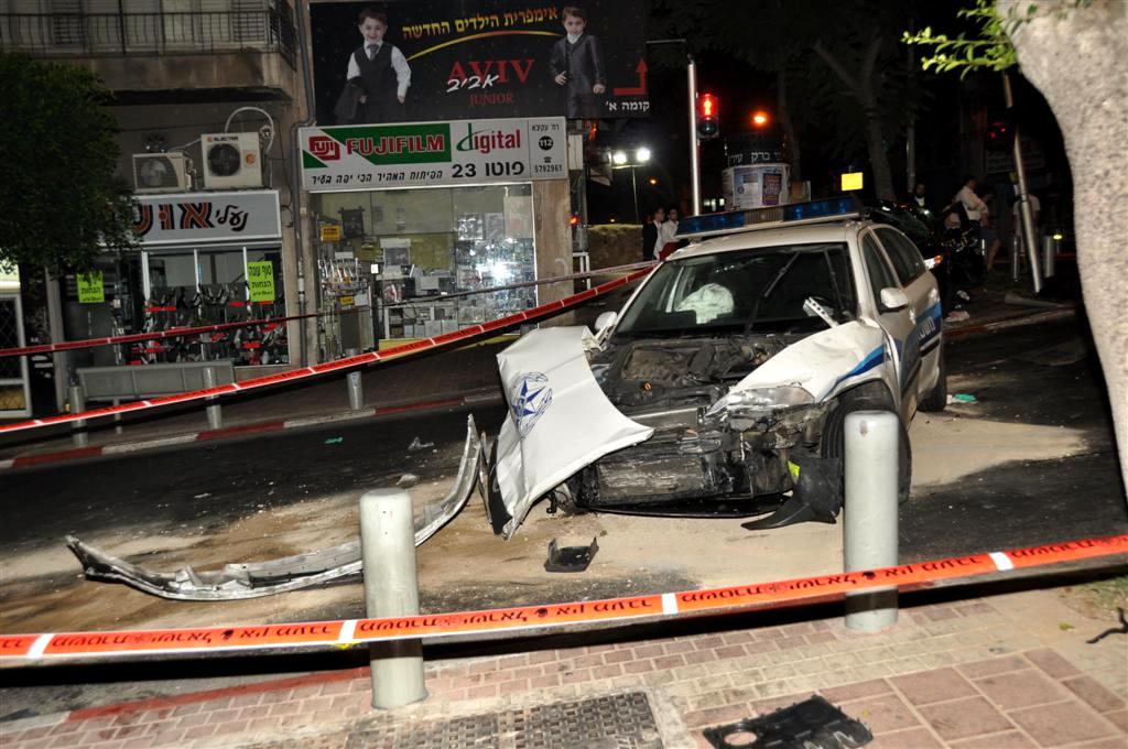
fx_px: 1033
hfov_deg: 57.3
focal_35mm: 33
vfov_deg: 39.9
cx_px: 564
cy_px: 374
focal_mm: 22
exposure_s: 1/60
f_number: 5
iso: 500
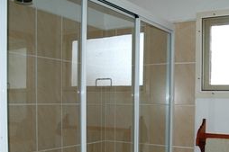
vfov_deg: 26.4
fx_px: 318
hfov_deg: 39.2
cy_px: 126
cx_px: 149
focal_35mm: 50
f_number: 3.5
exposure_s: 1/60
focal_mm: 18
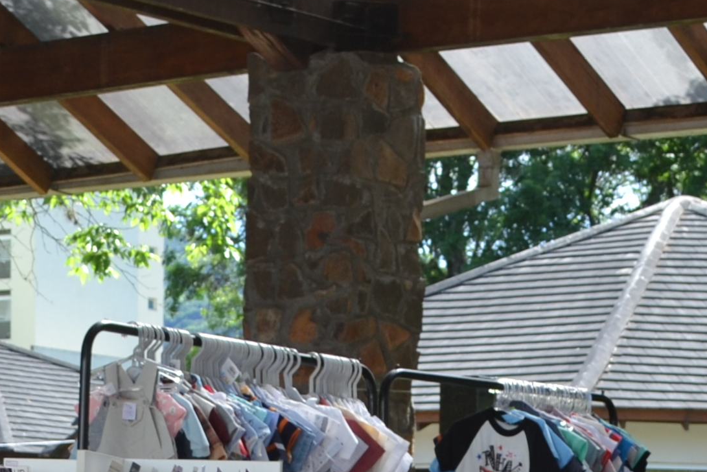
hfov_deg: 13.5
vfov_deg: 8.7
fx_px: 2986
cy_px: 831
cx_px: 360
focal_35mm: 152
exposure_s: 1/125
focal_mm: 24
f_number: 5.6
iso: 110
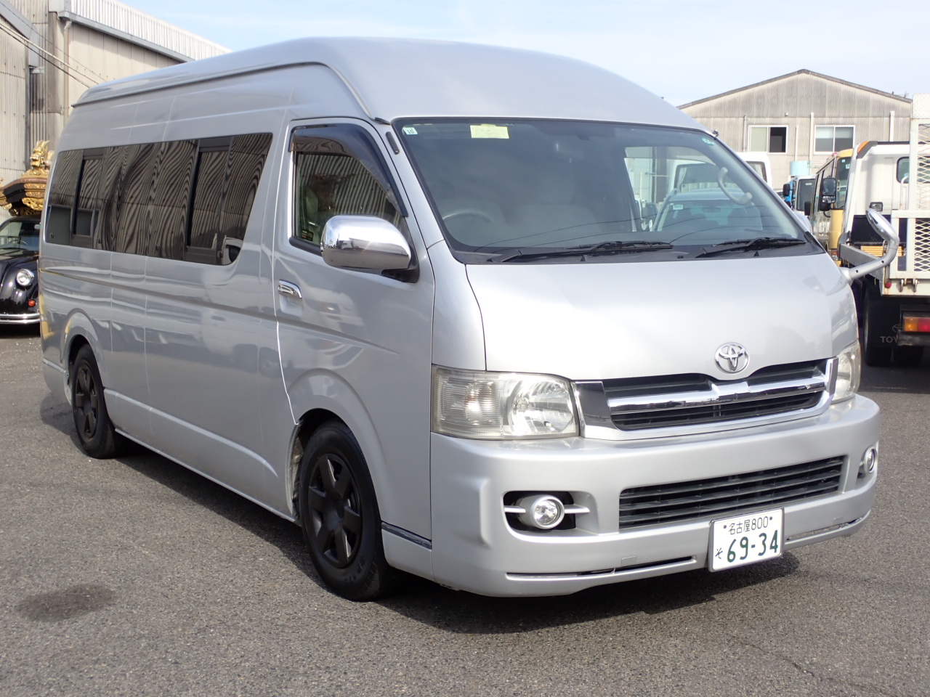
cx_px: 465
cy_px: 348
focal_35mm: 47
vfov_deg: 30.9
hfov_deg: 40.4
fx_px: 1263
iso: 100
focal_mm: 8.4
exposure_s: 1/320
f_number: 4.5
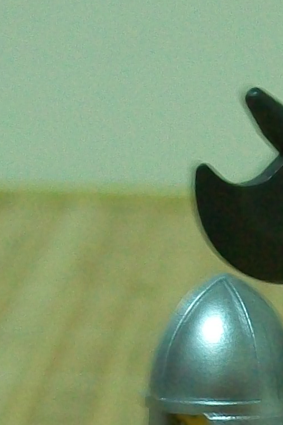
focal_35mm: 252
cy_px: 491
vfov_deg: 8.1
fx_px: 2971
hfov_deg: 5.4
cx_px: 499
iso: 160
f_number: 3.6
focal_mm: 8.8
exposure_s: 1/8
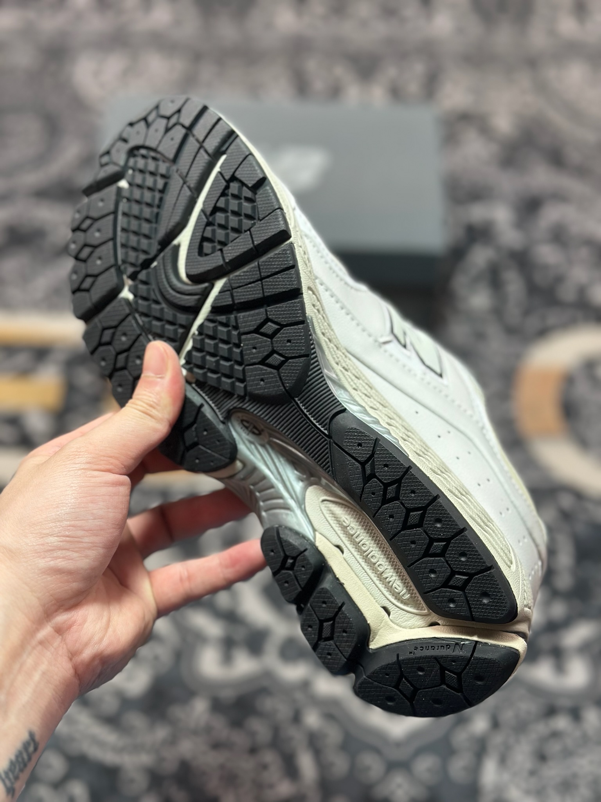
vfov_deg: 39.7
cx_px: 300
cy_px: 401
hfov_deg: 30.3
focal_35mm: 48
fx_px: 1111
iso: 80
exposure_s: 1/282
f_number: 1.78
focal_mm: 6.86
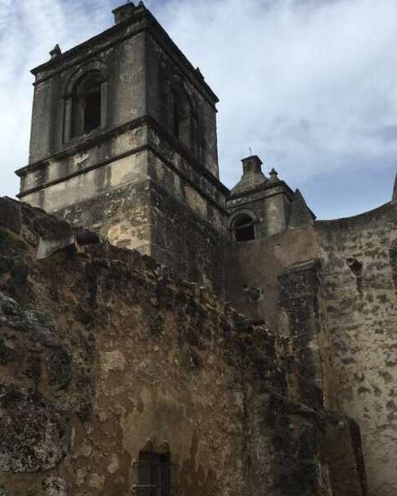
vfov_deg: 48.9
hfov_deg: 40.1
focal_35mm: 37
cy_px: 287
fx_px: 543
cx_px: 180
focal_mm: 4.15
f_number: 2.2
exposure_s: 1/2639
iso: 32
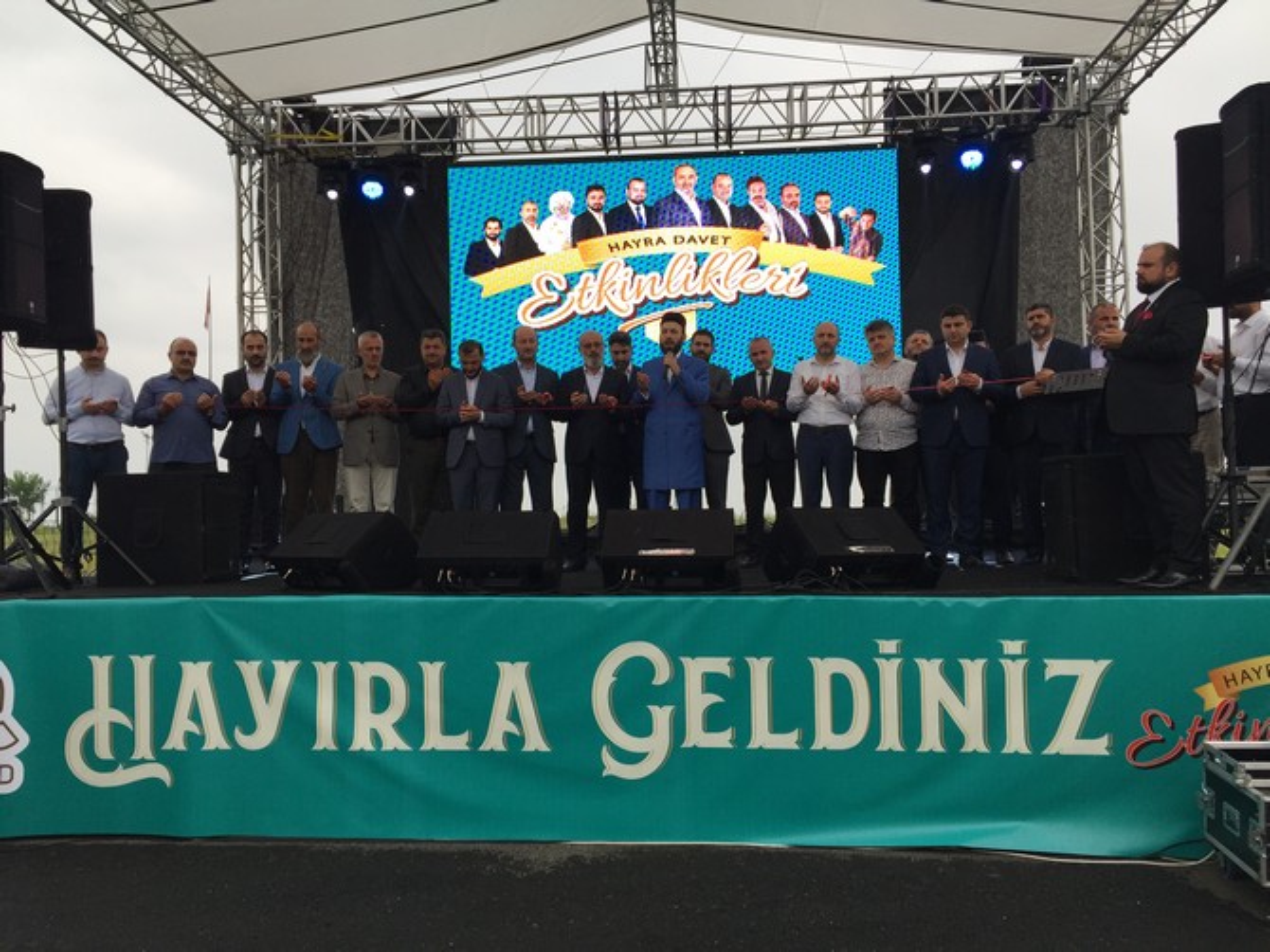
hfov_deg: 61.7
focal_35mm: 29
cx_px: 635
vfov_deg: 48.2
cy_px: 476
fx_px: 1064
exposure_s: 1/154
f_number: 2.2
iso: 32
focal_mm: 4.15
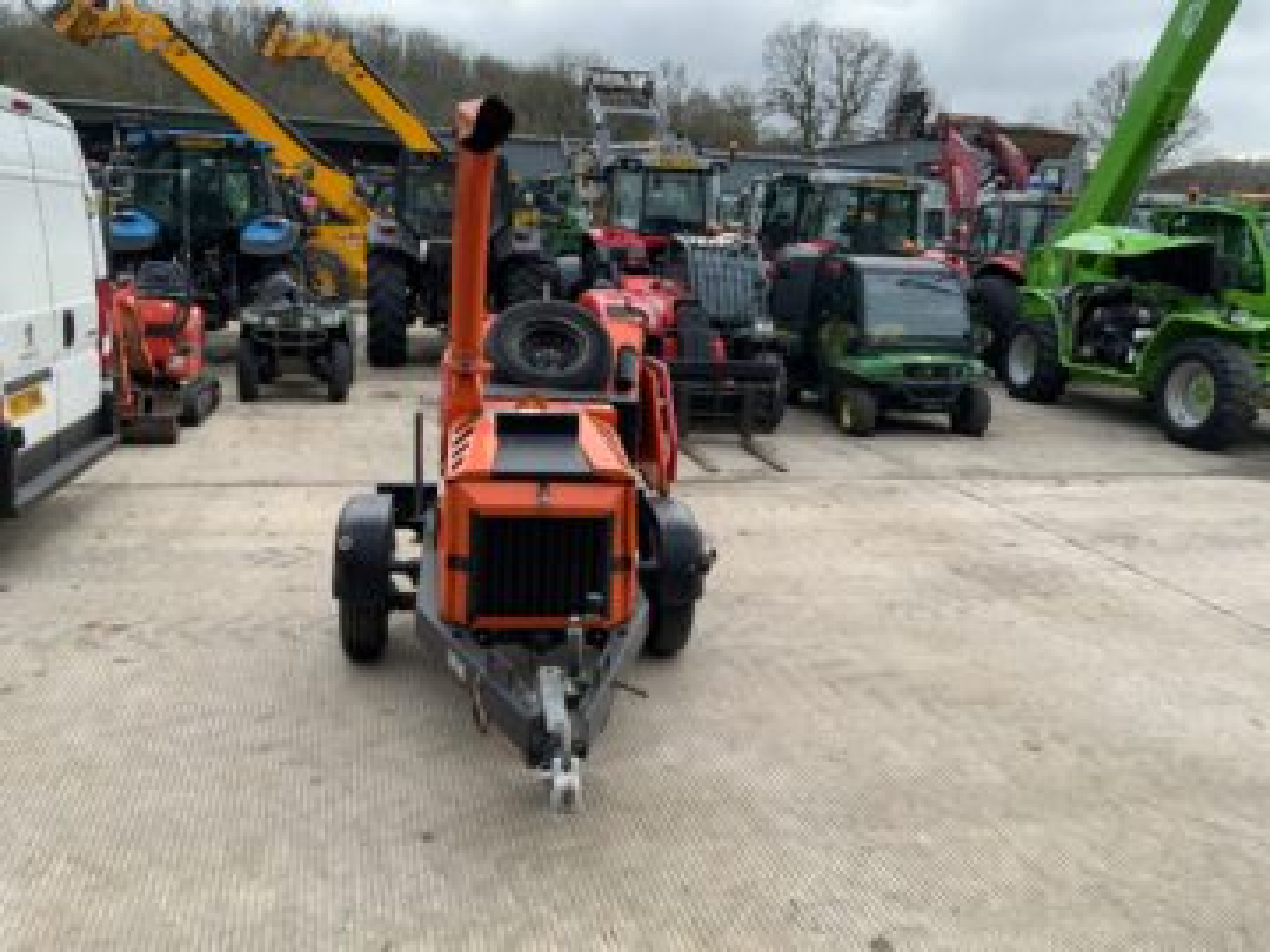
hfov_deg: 61.7
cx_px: 635
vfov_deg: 48.2
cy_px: 476
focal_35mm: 29
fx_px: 1064
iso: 25
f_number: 1.8
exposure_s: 1/122
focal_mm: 3
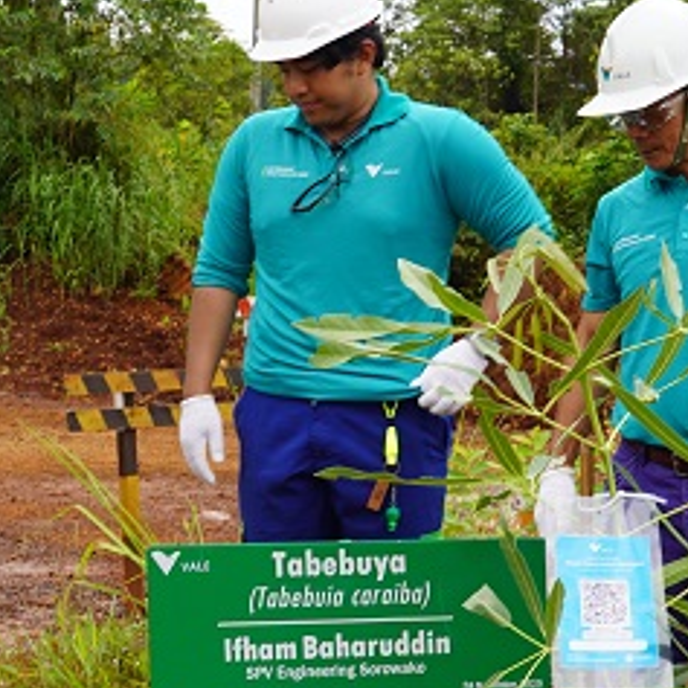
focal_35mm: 97
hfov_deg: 17.8
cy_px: 386
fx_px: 2181
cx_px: 197
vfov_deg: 17.9
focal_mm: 30
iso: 100
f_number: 8
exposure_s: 1/125
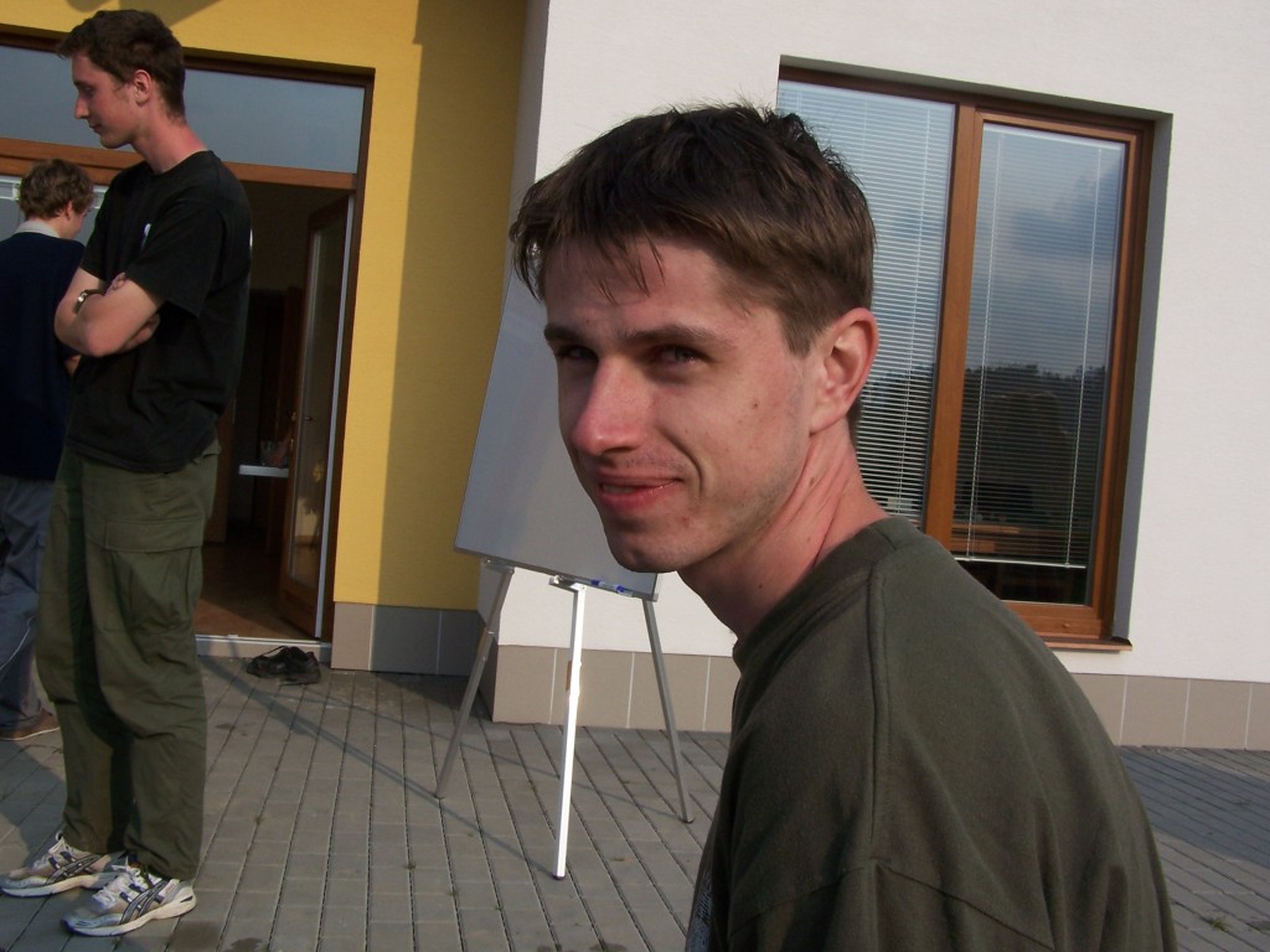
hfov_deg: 49.0
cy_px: 476
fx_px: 1394
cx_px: 635
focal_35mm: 38
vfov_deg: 37.7
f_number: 5.6
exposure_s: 1/500
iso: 80
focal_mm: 6.3
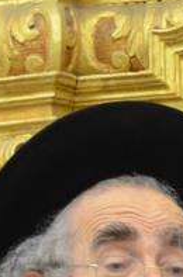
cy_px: 572
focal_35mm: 664
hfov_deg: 2.1
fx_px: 5096
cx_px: 125
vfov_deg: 3.1
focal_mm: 85
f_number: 5.6
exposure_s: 1/100
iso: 1250
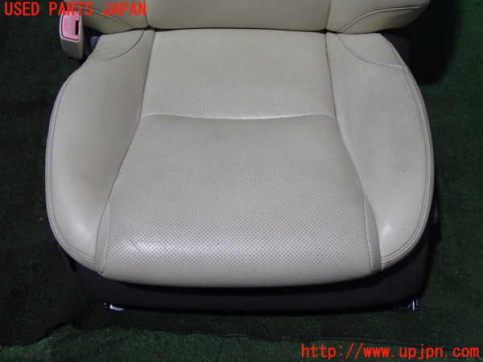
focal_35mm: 54
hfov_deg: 35.5
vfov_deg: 27.0
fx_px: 753
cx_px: 242
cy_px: 181
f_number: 3.3
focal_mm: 9.65
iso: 800
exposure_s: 1/50
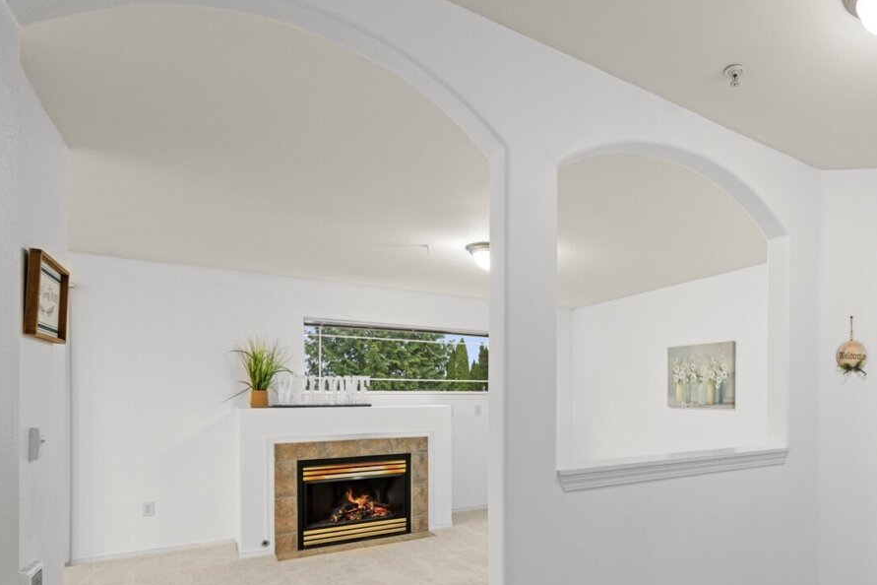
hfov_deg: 72.6
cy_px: 403
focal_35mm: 22
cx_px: 667
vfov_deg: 55.7
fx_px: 536
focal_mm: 14
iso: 200
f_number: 8
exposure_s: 1/2
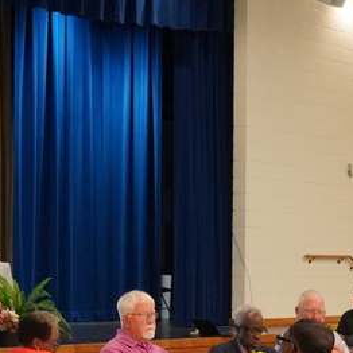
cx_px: 186
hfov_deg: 14.0
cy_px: 342
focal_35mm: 125
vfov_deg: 13.8
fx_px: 1438
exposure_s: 1/160
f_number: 4
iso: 3200
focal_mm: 25
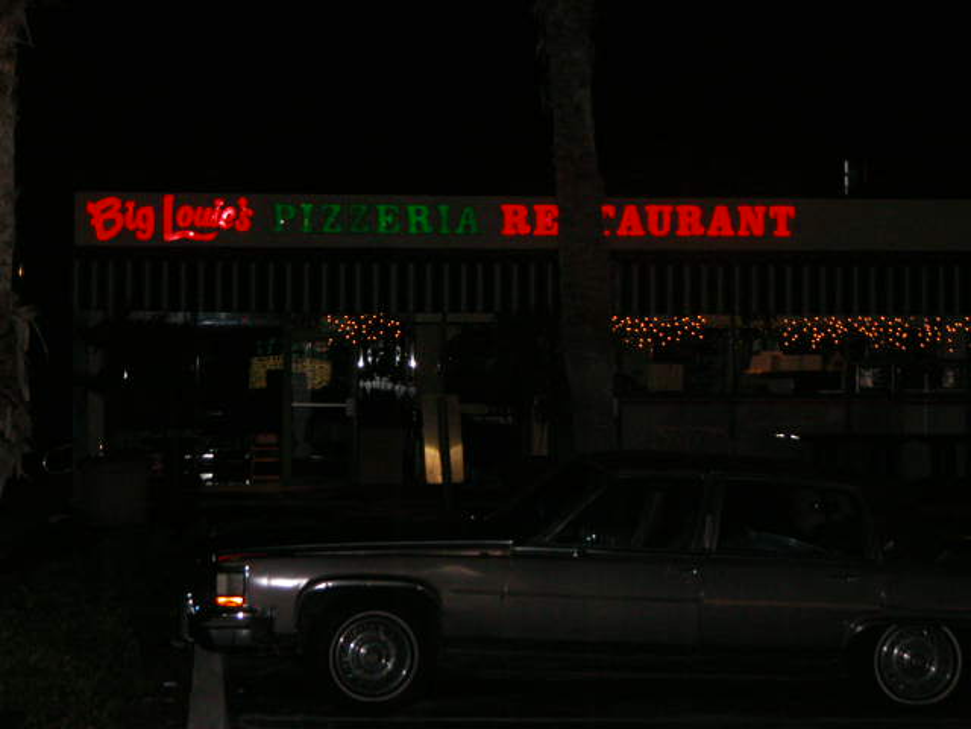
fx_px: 3001
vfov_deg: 13.8
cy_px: 364
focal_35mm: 107
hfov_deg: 18.4
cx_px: 486
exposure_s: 1/250
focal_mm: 27.3
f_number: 3.7
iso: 400
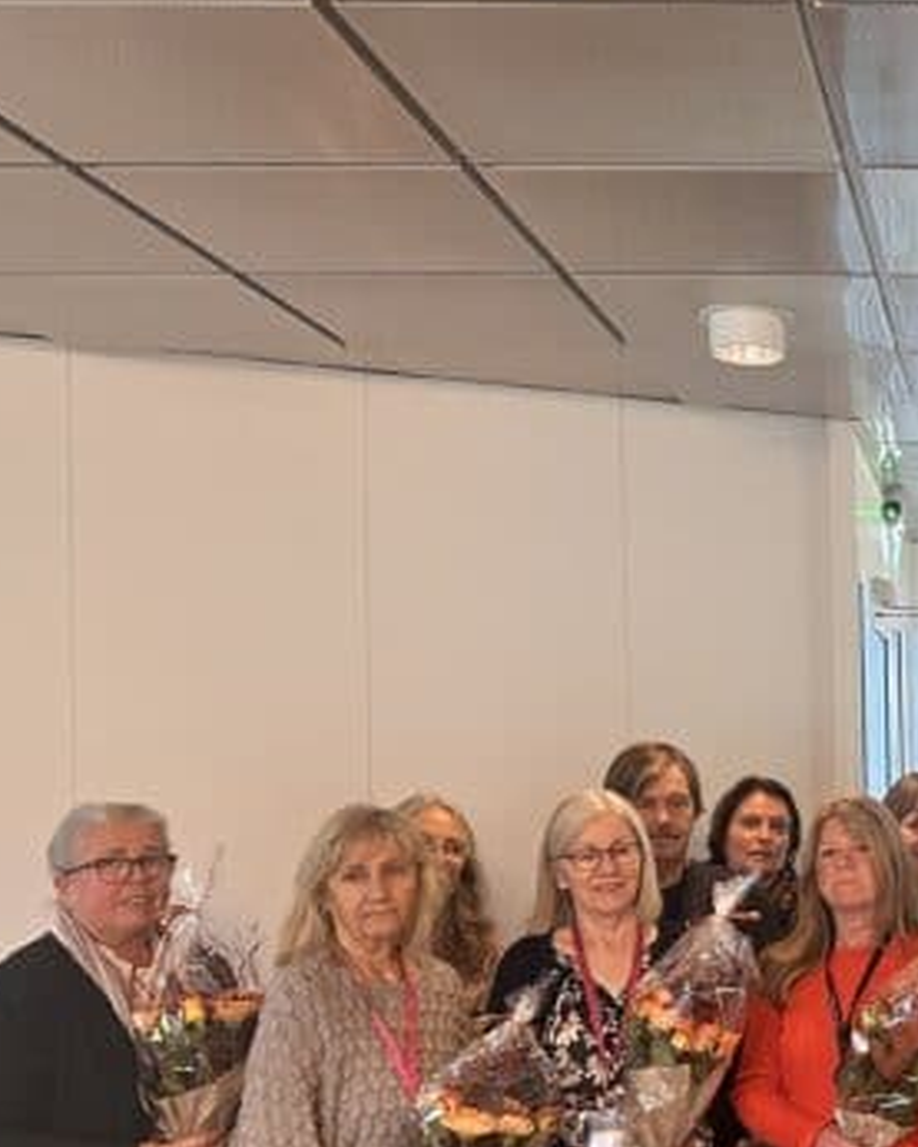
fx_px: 1765
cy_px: 756
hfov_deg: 25.4
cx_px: 1167
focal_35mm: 52
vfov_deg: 35.7
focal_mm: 6.86
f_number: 1.78
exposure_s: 1/50
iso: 640
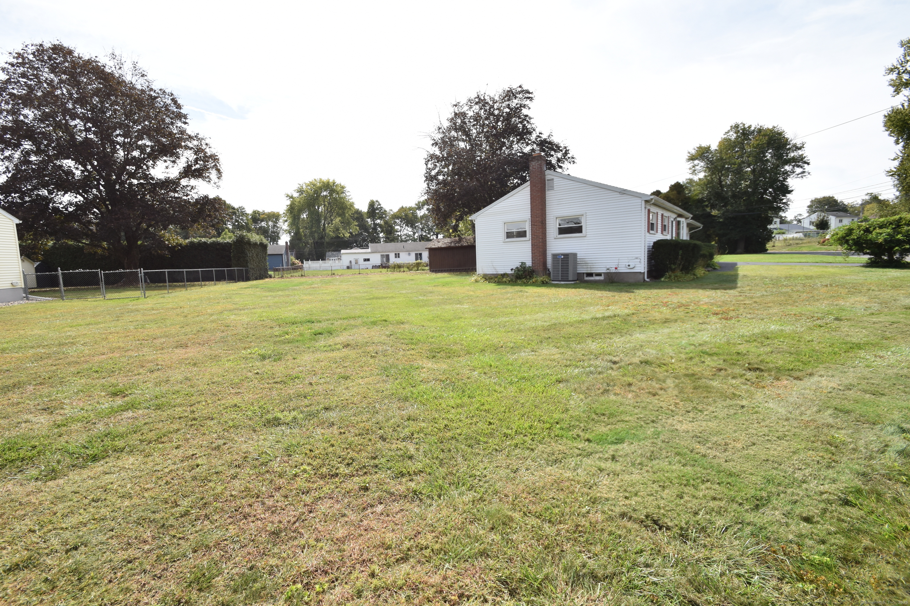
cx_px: 455
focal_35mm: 15
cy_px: 303
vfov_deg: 77.3
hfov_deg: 100.4
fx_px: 379
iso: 200
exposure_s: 1/400
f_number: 10
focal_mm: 10
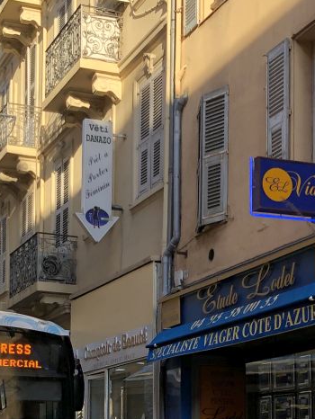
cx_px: 121
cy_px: 367
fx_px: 994
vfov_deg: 23.3
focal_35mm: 82
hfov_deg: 18.0
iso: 20
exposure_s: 1/495
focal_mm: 4
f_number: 1.8
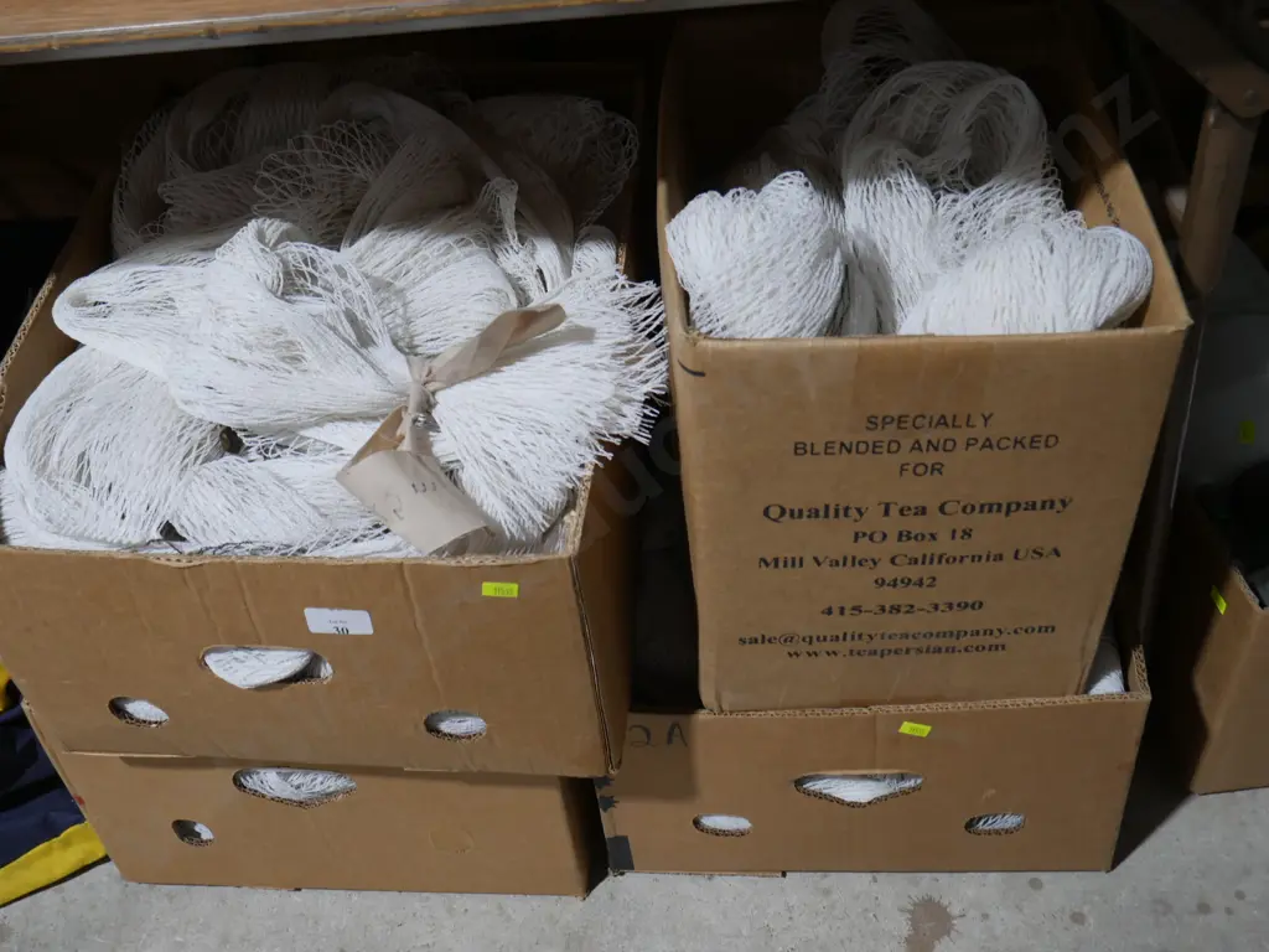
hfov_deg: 46.8
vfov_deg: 36.0
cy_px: 476
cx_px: 634
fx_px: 1466
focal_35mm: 40
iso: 400
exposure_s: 1/60
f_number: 4.4
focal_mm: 20
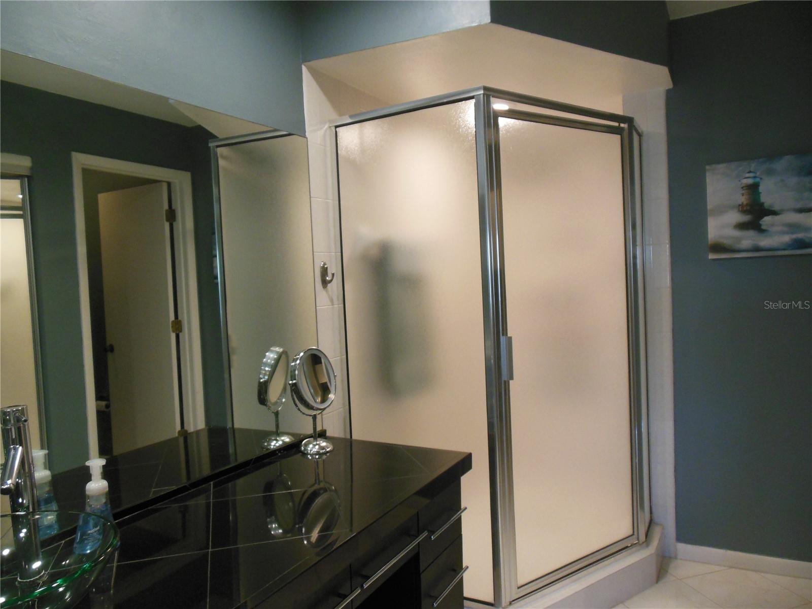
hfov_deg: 69.4
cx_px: 406
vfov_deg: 54.9
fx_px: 586
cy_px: 304
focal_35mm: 25
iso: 400
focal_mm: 4.5
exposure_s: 1/40
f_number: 3.2
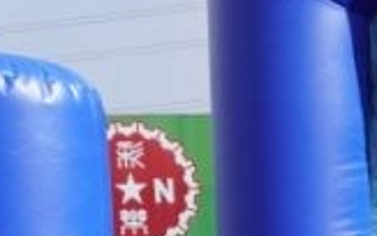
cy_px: 593
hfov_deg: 12.1
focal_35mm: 154
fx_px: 1583
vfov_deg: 7.8
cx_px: 745
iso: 100
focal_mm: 16
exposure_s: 1/160
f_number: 8
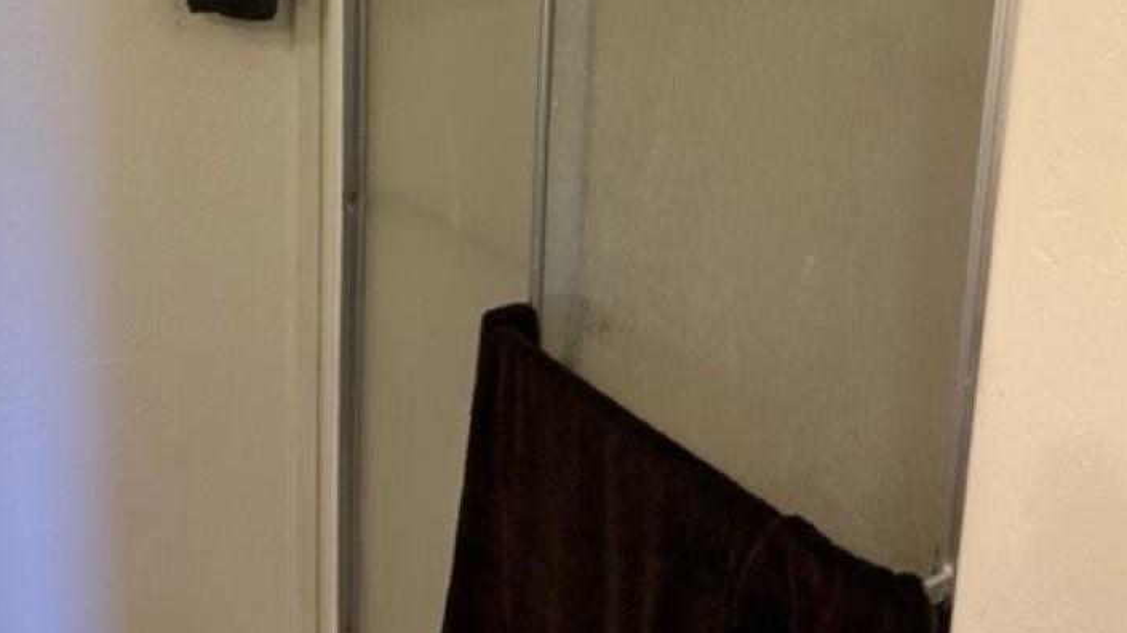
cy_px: 51
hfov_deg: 52.7
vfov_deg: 29.7
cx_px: 520
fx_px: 1135
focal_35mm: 38
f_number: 1.78
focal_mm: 6.86
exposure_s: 1/60
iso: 250
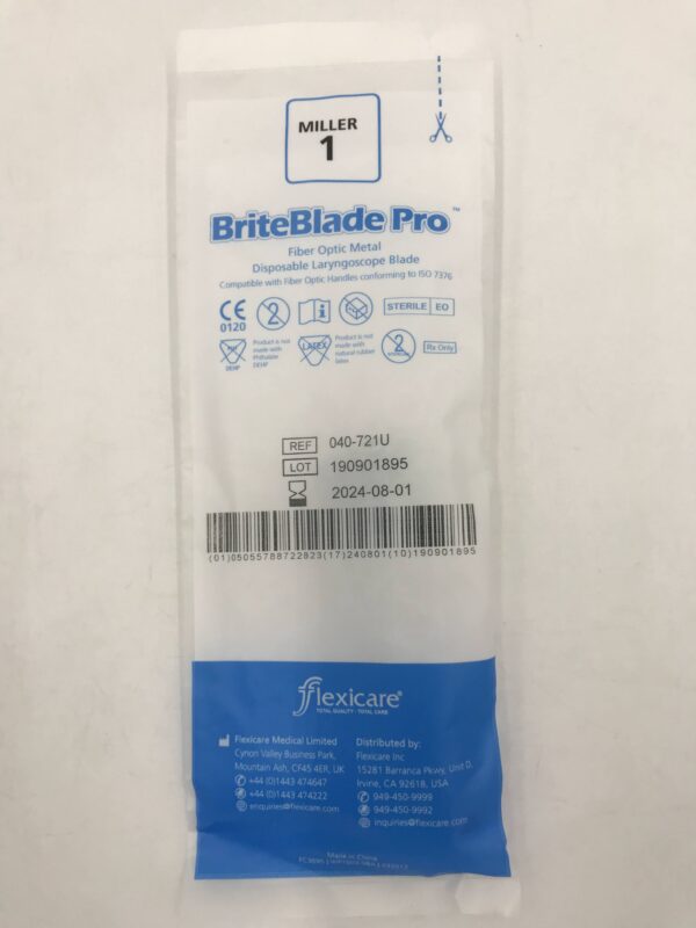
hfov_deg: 49.7
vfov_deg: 63.4
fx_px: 751
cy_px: 464
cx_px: 348
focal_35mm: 28
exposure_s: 1/60
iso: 32
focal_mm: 3.99
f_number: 1.8
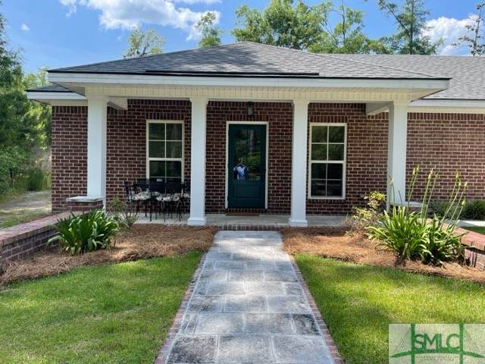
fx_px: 364
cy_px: 182
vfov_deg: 53.1
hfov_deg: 67.3
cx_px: 242
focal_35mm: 26
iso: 32
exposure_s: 1/1125
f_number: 1.6
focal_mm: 4.2
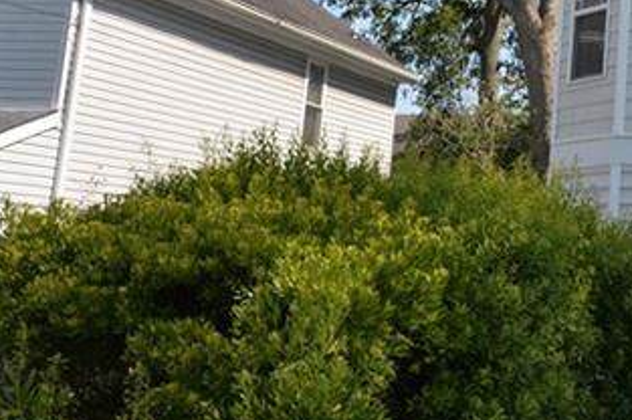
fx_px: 1263
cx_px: 868
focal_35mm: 72
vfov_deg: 18.4
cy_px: 6
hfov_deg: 23.9
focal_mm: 22
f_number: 7.1
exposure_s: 1/200
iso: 100
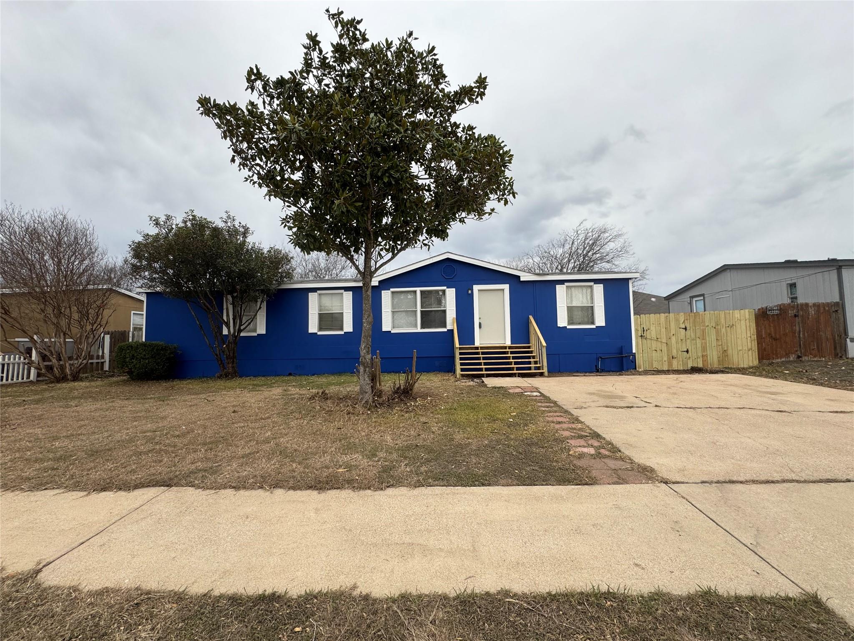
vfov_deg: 85.7
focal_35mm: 14
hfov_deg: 102.1
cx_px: 427
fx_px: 345
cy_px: 320
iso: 40
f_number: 2.2
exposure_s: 1/298
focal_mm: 2.22
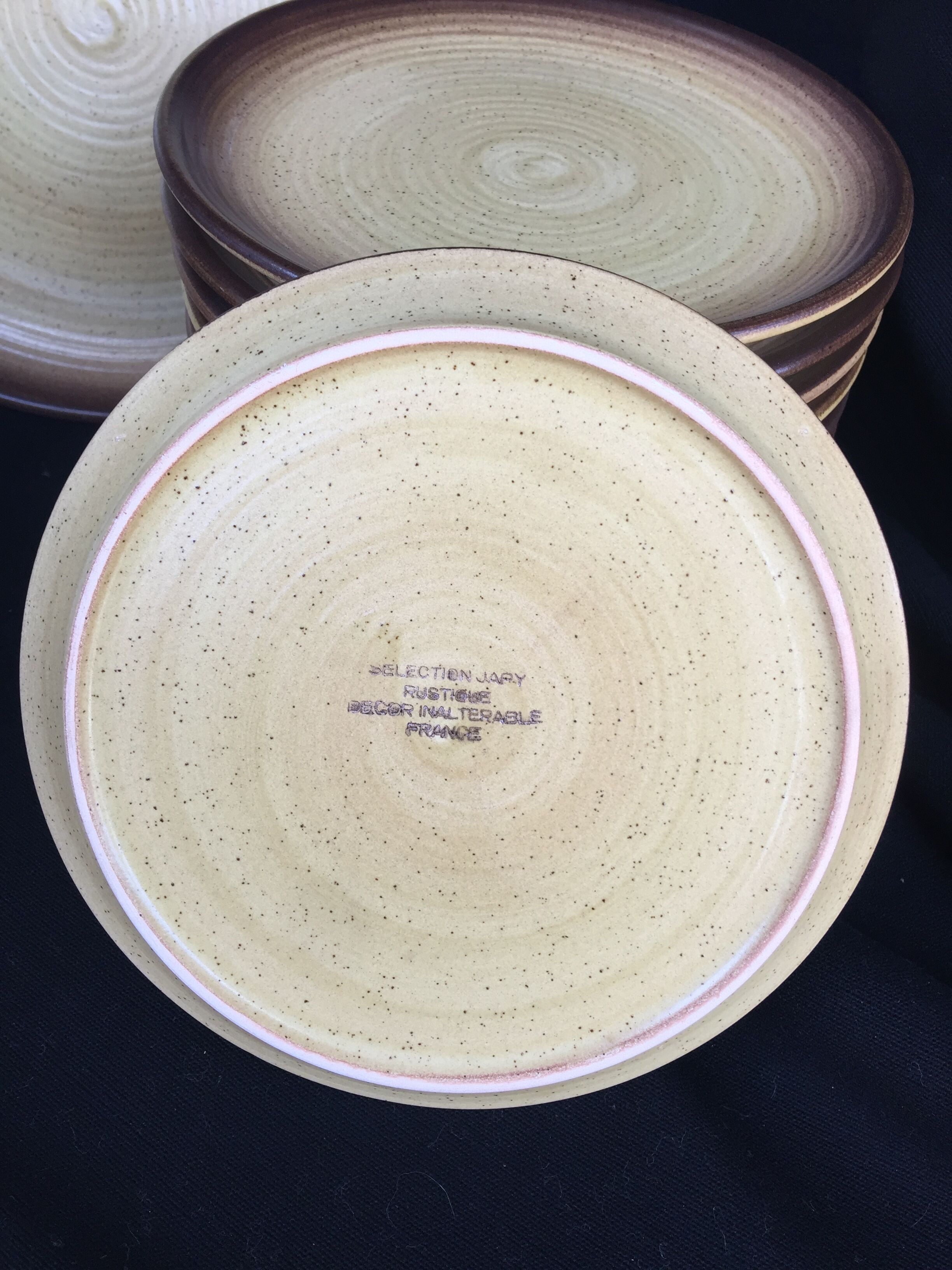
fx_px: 1063
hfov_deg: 48.2
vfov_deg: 61.7
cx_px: 476
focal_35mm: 29
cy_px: 635
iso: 40
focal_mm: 4.15
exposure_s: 1/100
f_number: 2.2
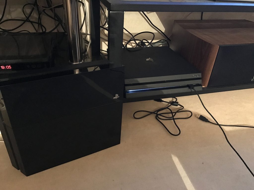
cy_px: 95
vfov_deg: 49.7
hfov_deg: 63.4
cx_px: 127
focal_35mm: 28
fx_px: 205
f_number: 1.8
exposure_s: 1/4
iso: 250
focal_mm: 3.99
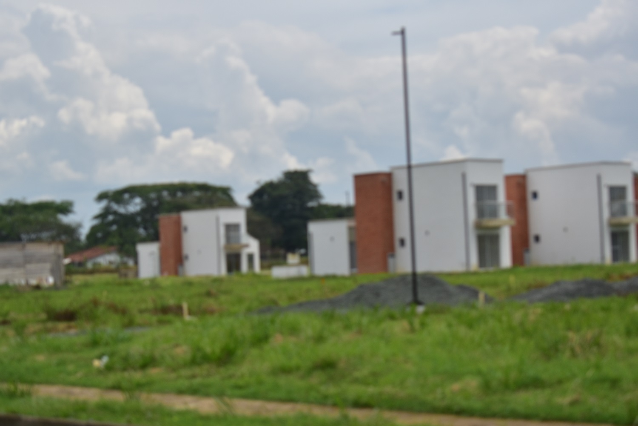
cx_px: 319
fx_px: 1462
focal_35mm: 82
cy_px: 213
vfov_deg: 16.6
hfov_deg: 24.6
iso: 200
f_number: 5.6
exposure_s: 1/1250
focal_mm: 55
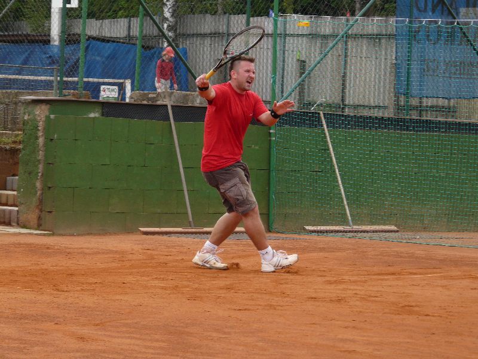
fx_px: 2168
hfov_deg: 12.6
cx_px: 239
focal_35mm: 157
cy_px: 180
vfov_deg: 9.5
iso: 100
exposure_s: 1/250
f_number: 4
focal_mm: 25.9
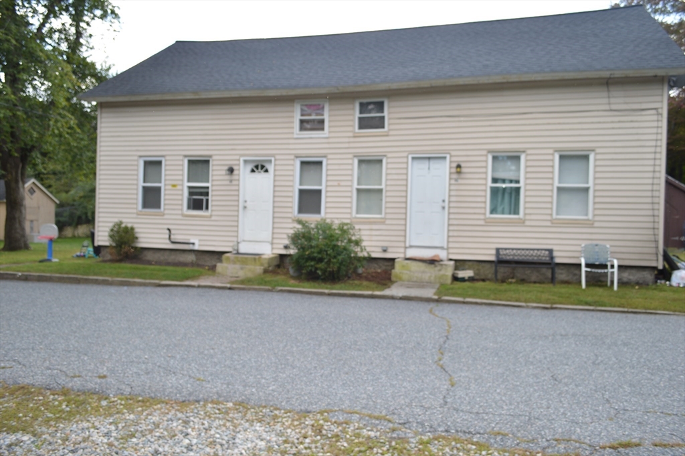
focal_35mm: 27
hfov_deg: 67.4
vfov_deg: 47.9
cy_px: 228
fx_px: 513
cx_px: 342
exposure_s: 1/200
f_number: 3.5
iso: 100
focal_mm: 18
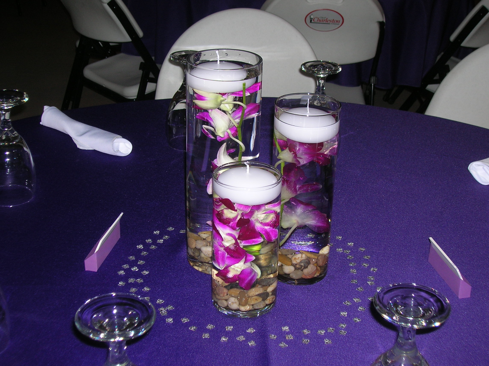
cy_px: 183
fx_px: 762
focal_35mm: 54
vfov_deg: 27.0
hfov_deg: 35.6
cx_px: 244
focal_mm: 9
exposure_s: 1/60.1
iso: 56
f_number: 3.4
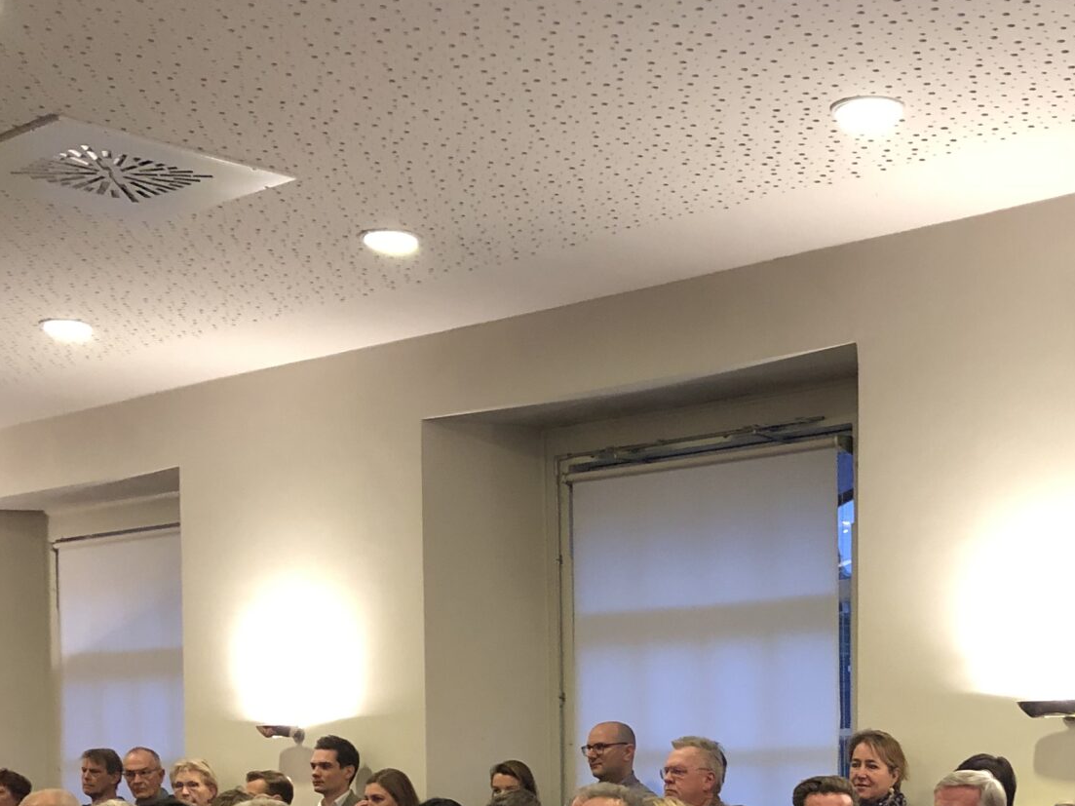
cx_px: 825
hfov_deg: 29.3
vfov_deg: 21.5
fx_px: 2018
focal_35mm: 65
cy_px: 876
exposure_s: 1/17
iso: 100
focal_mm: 3.99
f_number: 1.8
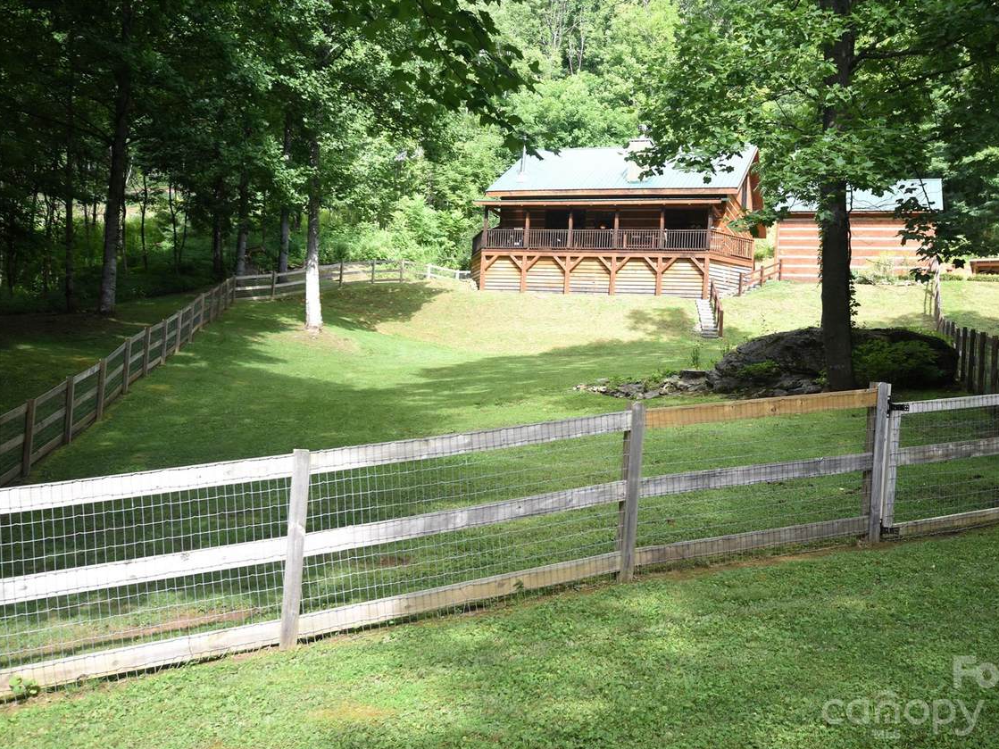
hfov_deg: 55.2
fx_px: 952
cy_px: 380
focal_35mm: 33
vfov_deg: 42.9
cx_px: 566
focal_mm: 20
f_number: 5.6
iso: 400
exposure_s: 1/125
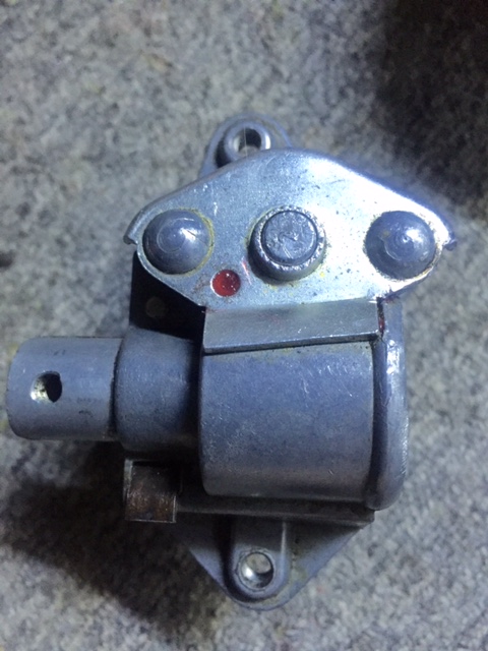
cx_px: 244
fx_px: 545
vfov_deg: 61.7
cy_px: 326
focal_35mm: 29
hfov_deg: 48.2
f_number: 2.2
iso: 250
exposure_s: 1/20
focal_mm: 4.15
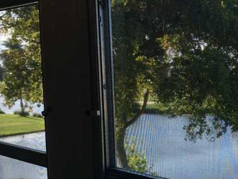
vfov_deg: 21.6
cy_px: 150
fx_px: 461
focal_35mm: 67
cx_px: 221
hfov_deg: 27.7
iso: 32
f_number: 2.4
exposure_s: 1/411
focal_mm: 3.3
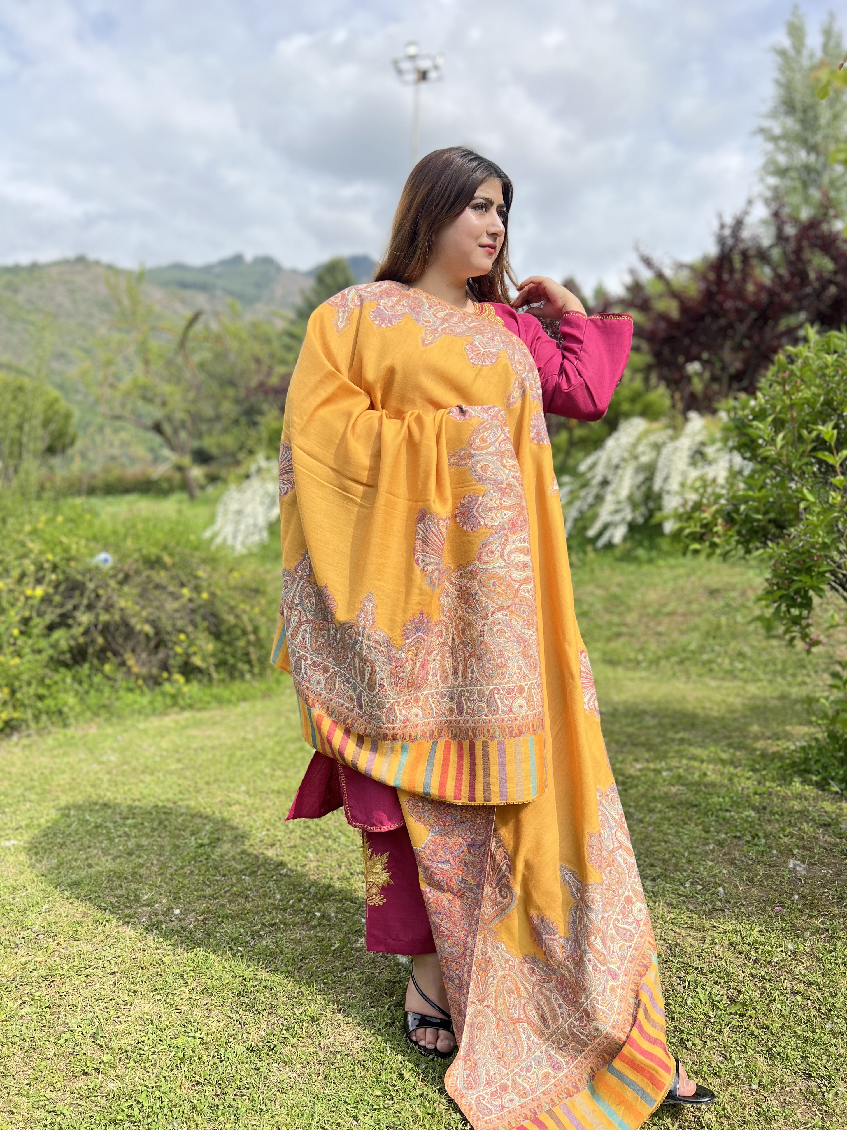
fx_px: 848
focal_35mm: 26
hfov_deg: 53.1
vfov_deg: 67.3
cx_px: 424
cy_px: 565
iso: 50
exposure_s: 1/1431
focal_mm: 5.7
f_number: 1.5
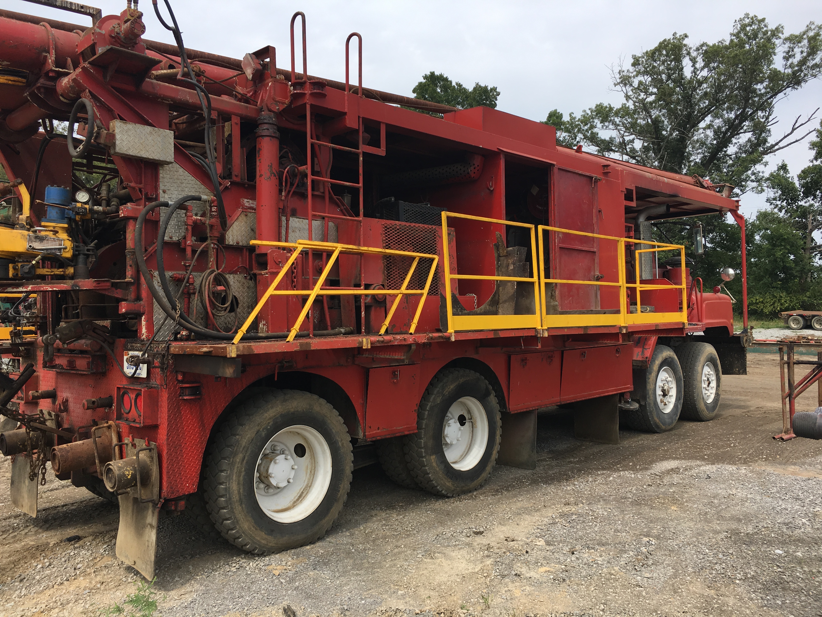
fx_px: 689
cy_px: 308
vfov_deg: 48.2
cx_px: 411
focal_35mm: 29
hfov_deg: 61.7
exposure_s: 1/1183
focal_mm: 4.15
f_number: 2.2
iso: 25
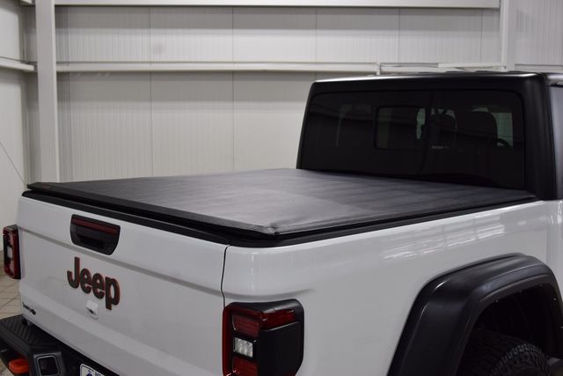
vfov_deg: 31.9
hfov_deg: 46.4
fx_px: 657
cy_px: 188
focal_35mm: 42
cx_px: 282
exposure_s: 1/30
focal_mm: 28
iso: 400
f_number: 7.1
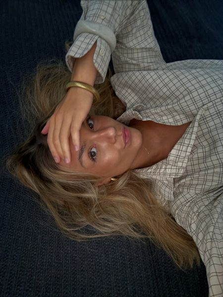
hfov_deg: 58.9
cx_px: 112
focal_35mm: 23
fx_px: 198
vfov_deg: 73.9
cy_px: 148
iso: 1250
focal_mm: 2.69
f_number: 1.9
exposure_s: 1/8
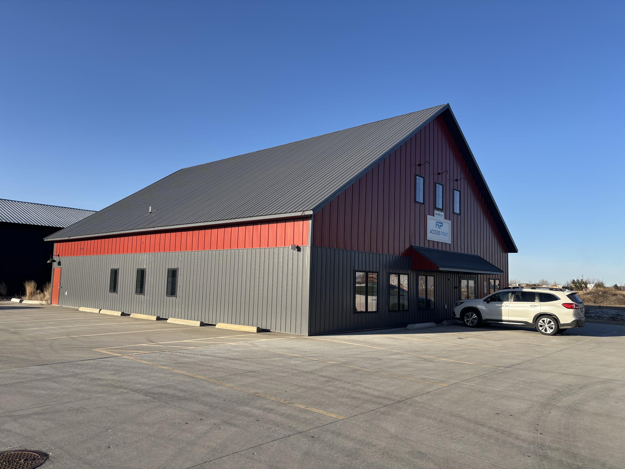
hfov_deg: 67.3
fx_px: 469
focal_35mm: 26
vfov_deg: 53.1
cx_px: 312
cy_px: 234
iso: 50
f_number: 1.6
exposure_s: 1/2398
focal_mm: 5.96
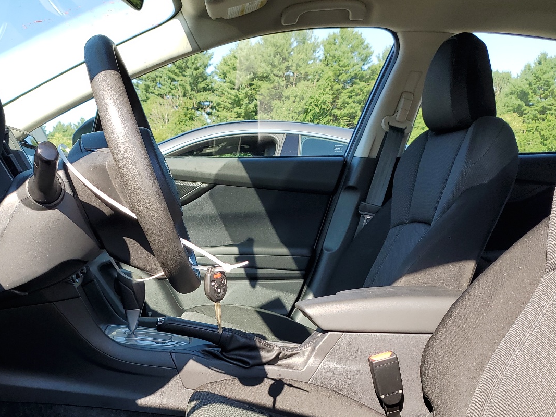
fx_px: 626
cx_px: 197
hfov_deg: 47.3
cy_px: 301
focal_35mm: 39
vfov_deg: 36.1
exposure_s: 1/526
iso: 50
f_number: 1.5
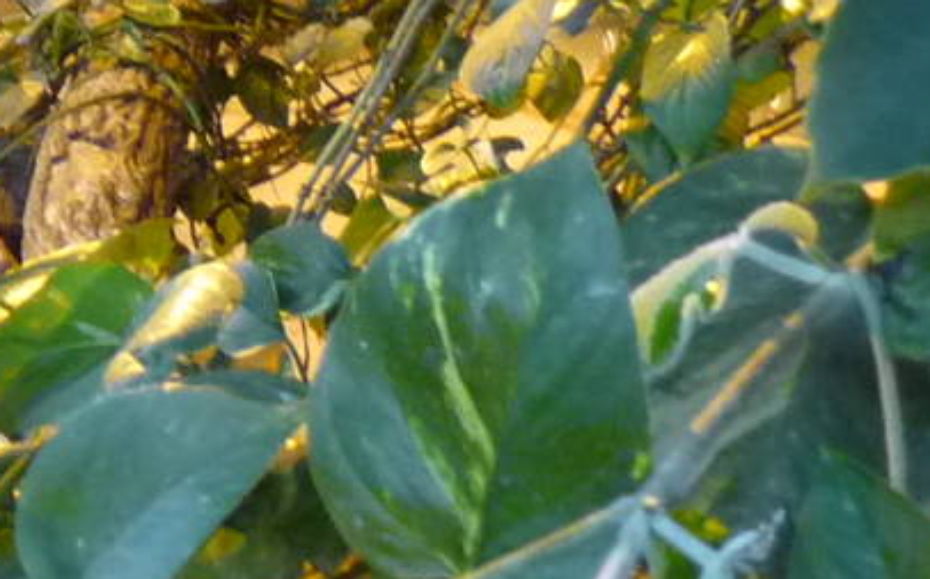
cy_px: -405
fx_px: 3495
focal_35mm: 138
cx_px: -618
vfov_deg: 9.1
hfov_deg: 13.9
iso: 400
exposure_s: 1/13
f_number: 2.8
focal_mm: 5.5
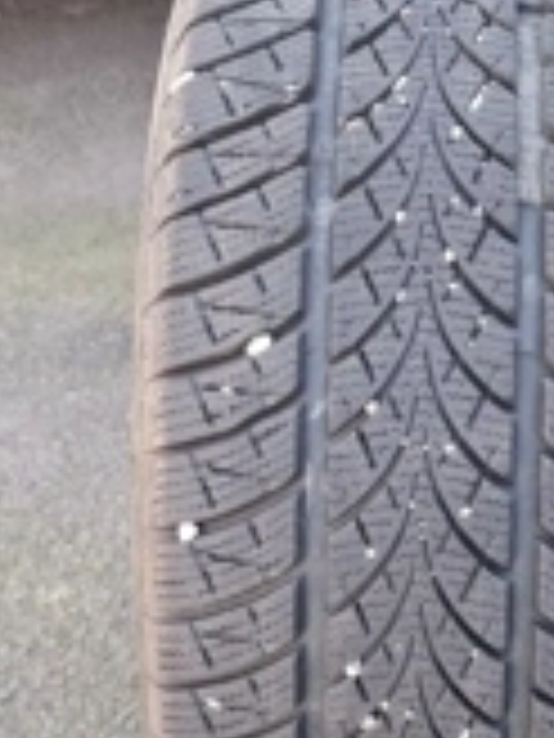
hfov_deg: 25.7
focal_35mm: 56
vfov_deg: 33.5
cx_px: 423
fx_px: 1195
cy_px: 576
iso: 200
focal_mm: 5.54
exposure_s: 1/100
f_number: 1.8
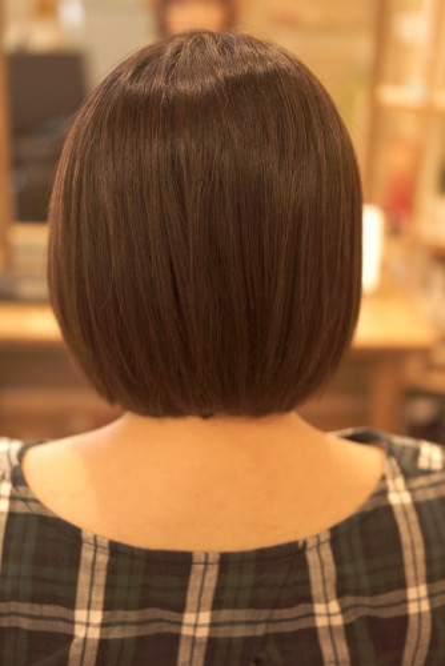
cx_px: 222
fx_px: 972
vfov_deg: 37.8
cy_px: 333
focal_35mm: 52
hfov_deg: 25.8
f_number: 2
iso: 800
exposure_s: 1/640
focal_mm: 35
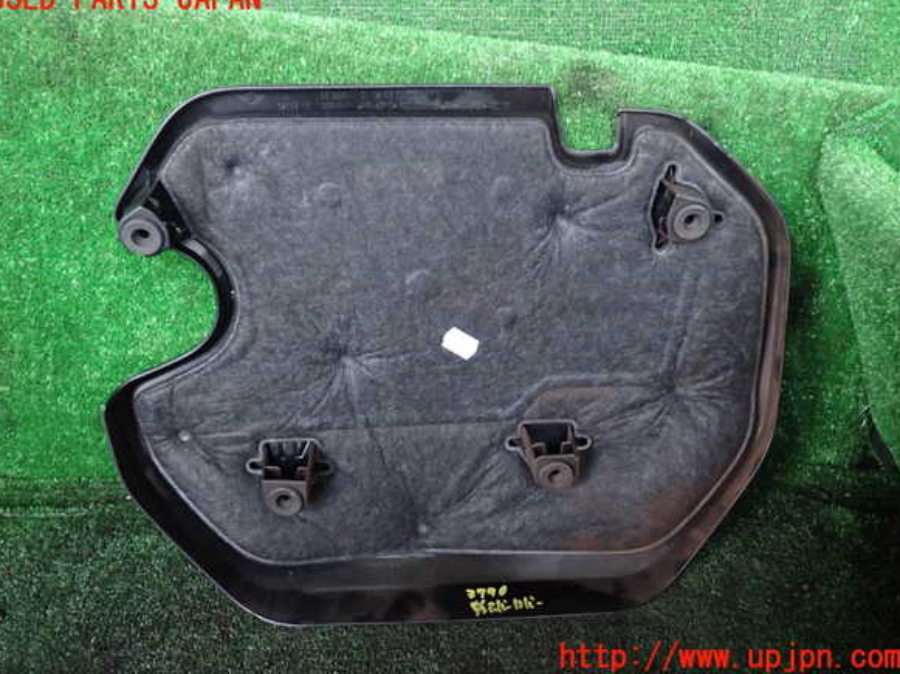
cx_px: 445
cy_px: 328
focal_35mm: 31
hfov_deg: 58.4
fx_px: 805
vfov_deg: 45.4
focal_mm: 5.4
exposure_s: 1/15
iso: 800
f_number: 2.3
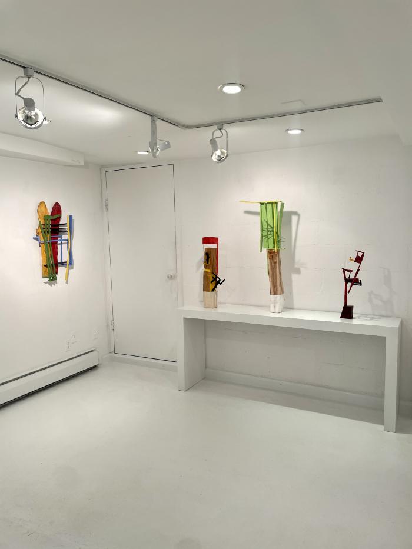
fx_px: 413
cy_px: 274
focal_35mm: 26
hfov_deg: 53.1
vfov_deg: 67.3
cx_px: 206
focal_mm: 4.2
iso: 50
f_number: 1.6
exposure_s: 1/120
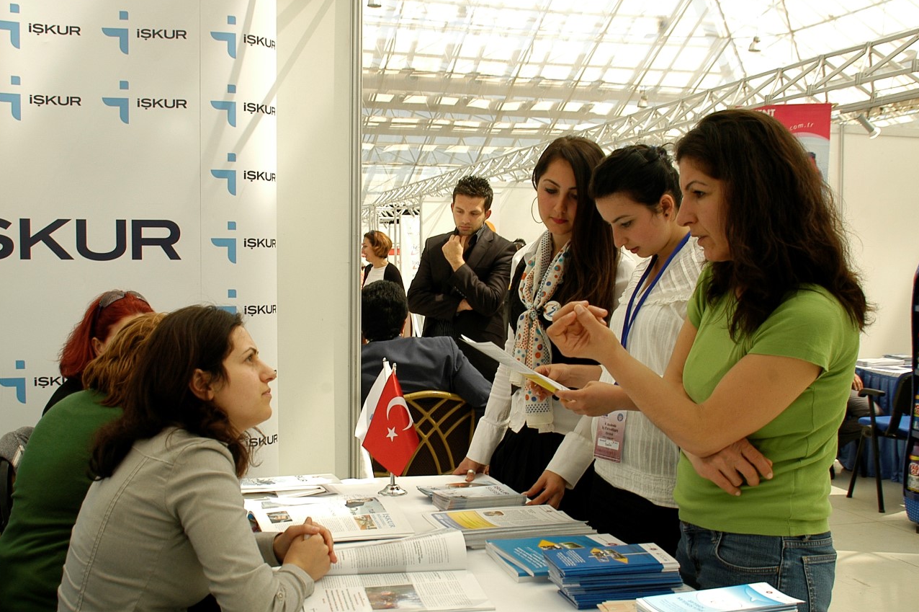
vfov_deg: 31.8
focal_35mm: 42
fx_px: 1071
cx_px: 401
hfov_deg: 46.3
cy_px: 368
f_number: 6.3
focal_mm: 22
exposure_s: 1/60
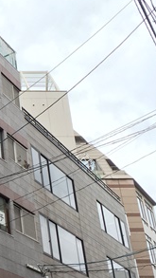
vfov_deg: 30.5
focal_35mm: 69
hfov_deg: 16.4
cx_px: -57
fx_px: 507
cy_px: 153
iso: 32
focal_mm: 4.15
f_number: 2.2
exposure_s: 1/188
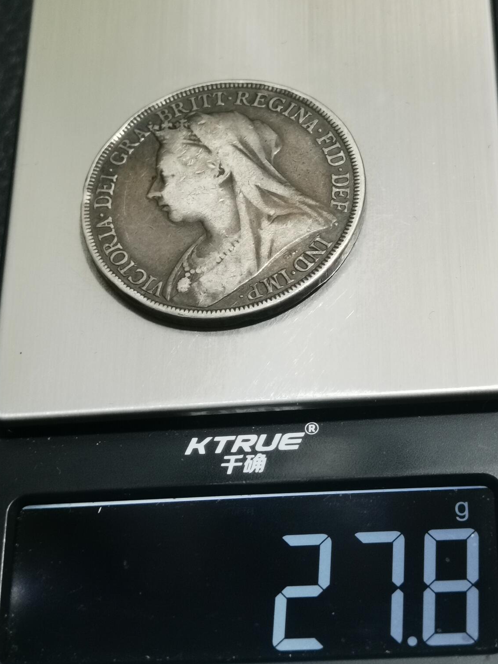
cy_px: 293
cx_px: 268
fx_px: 1476
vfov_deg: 25.3
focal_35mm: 77
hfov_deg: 19.1
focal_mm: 6.67
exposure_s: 1/100
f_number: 1.9
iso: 160
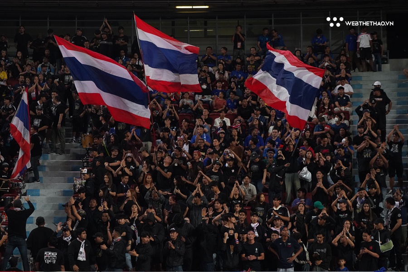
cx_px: 204
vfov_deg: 13.4
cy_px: 136
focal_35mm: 102
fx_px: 1156
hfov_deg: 20.0
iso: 8000
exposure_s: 1/800
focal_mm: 102
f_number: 5.6
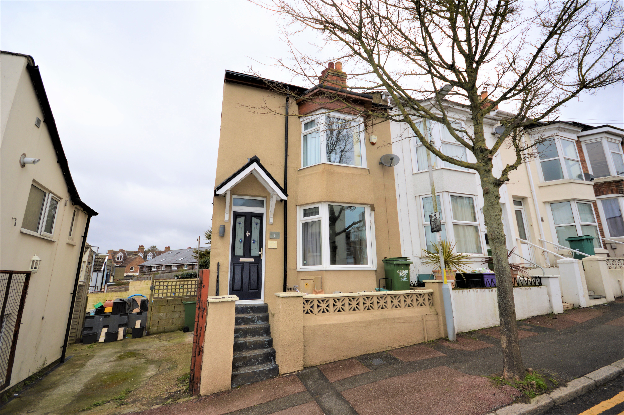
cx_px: 312
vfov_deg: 77.2
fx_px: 260
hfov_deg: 100.4
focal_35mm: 15
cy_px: 208
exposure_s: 1/200
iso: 100
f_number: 5
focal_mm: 10
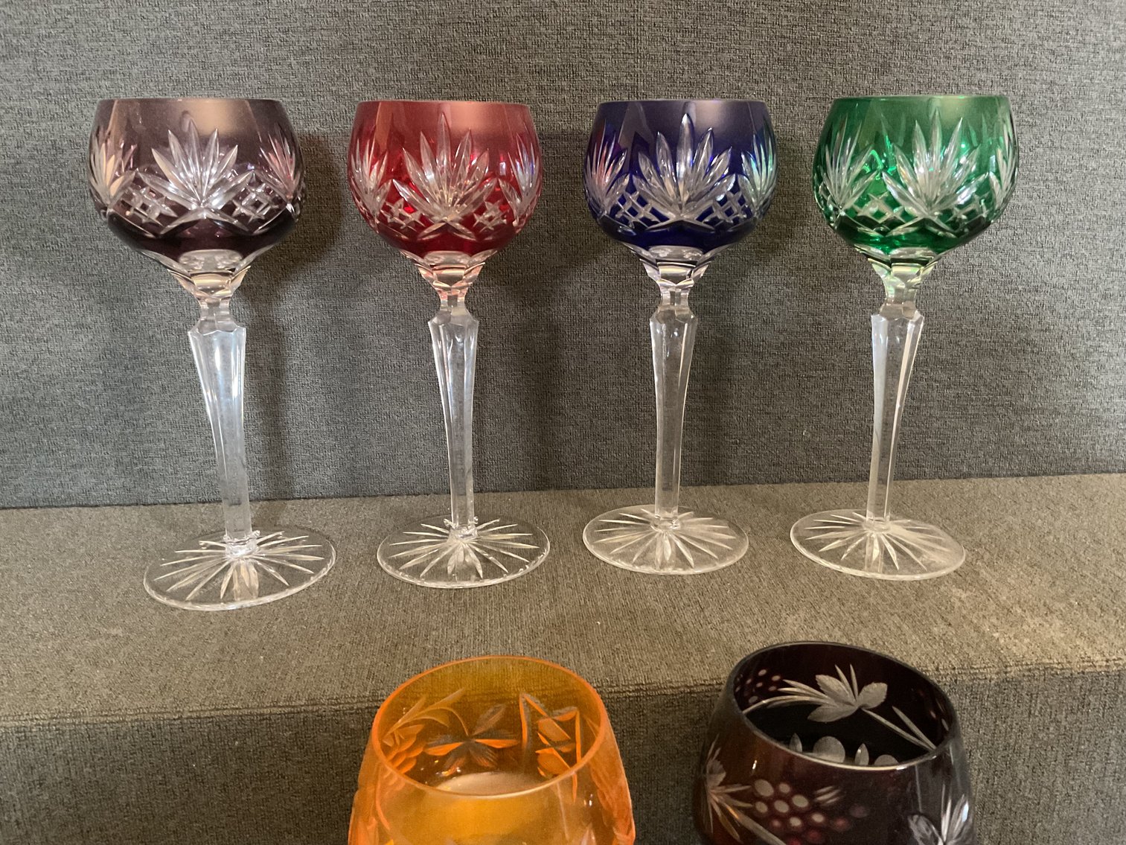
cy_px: 422
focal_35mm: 29
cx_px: 563
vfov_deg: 48.2
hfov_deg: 61.7
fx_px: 943
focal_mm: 3
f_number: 1.8
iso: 500
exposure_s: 1/30
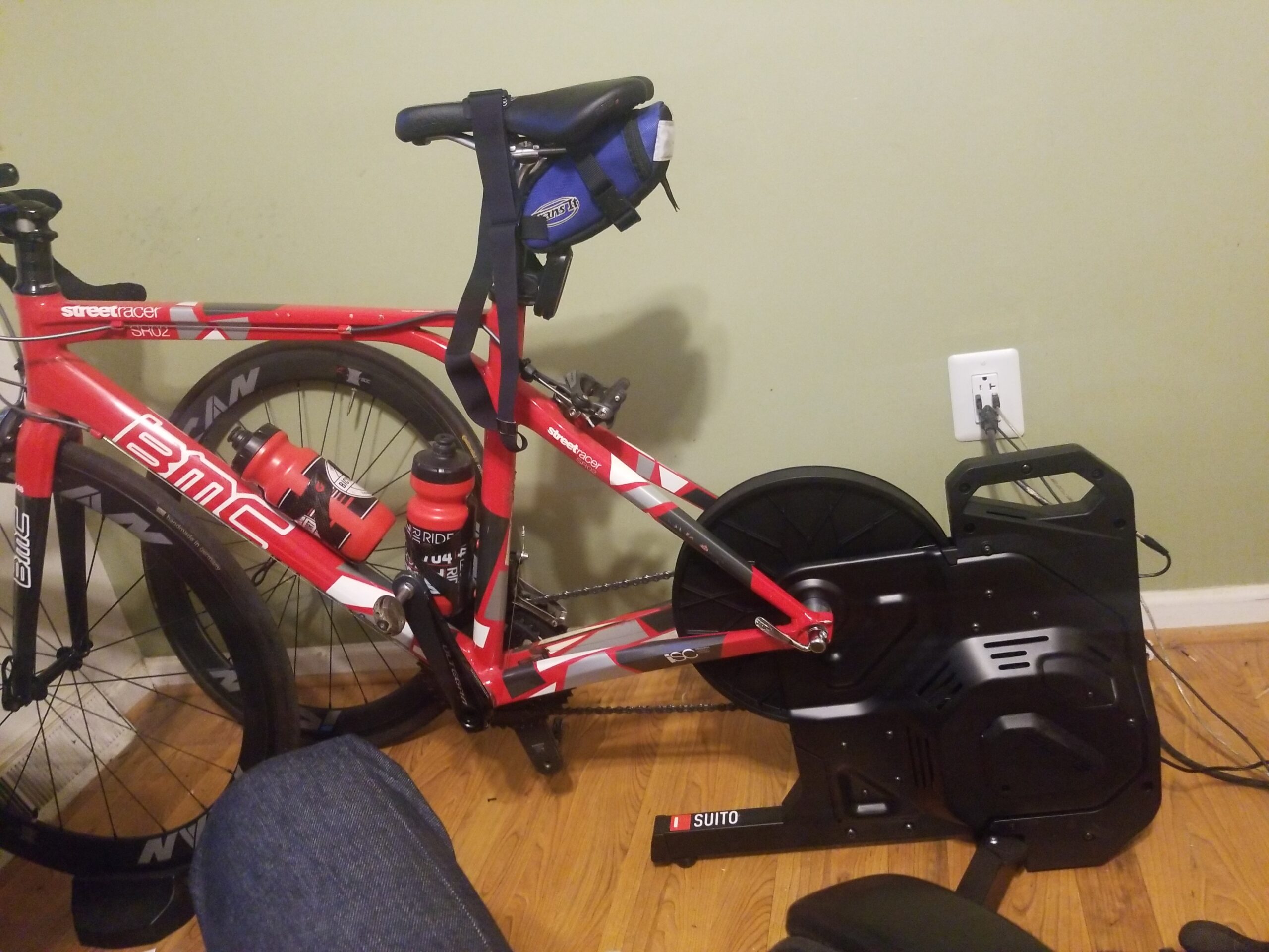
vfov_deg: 53.1
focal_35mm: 26
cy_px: 476
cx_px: 634
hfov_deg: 67.3
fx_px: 953
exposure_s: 1/24
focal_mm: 4.25
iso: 500
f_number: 1.7
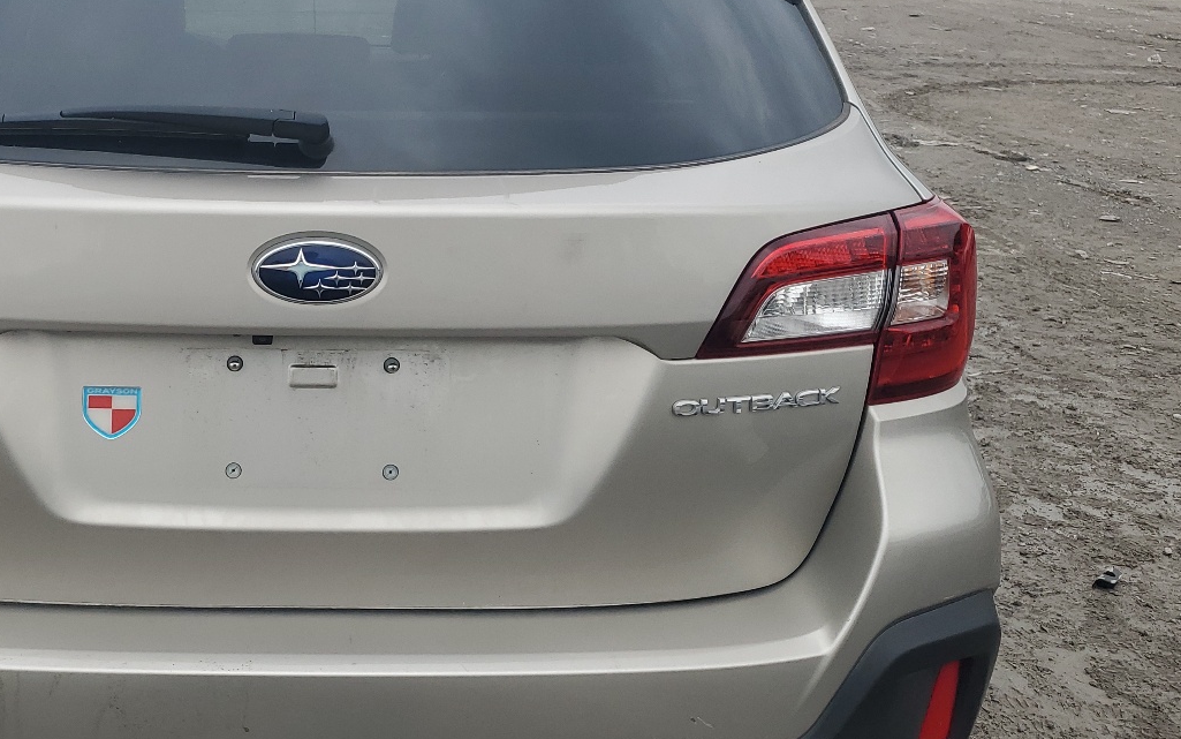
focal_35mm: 43
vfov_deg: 29.9
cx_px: 301
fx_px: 1384
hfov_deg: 44.7
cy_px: 331
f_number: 1.5
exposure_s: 1/2000
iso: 50
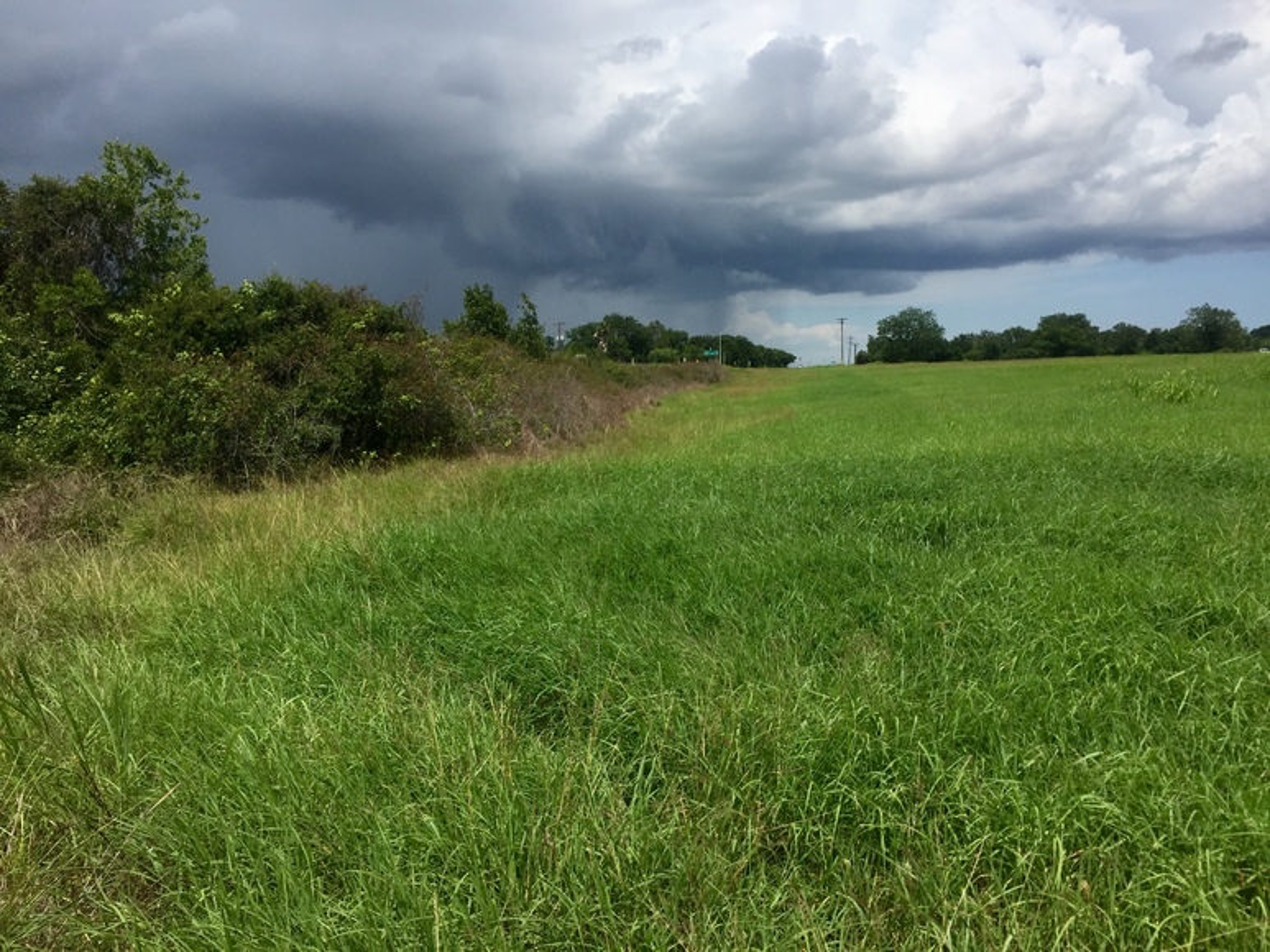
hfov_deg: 61.7
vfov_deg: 48.2
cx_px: 635
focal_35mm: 29
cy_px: 476
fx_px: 1064
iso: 32
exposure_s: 1/3968
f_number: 2.2
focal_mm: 4.15
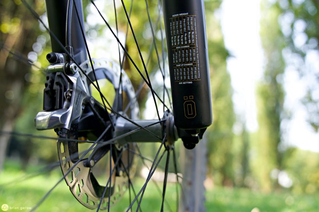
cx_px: 160
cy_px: 106
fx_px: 239
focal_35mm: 27
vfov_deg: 47.9
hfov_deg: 67.4
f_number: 2.8
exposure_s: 1/125
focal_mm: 27
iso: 100
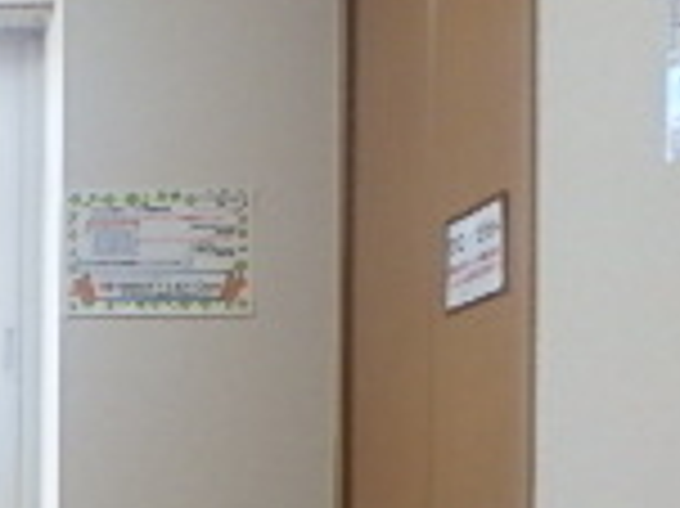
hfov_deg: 17.4
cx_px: -581
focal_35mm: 89
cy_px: 652
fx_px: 1747
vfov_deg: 15.8
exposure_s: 1/50
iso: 200
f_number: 3.5
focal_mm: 3.7
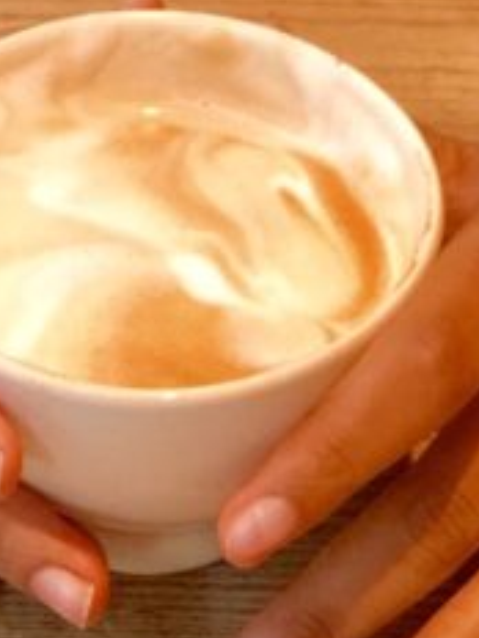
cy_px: -737
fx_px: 2362
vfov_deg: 12.9
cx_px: 220
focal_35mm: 128
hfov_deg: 11.6
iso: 64
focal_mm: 4.15
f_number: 2.2
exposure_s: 1/17
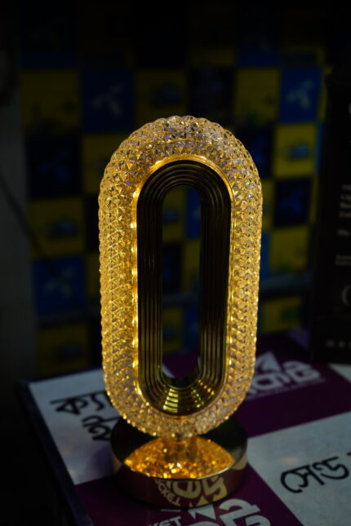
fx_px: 614
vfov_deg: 46.4
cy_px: 263
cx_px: 176
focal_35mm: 42
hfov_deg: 31.9
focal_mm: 42
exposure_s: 1/320
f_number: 4.5
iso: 800
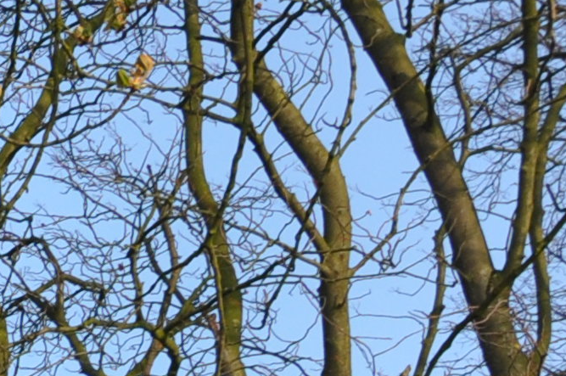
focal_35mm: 212
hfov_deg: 8.1
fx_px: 3329
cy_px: 1176
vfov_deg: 5.9
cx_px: -1203
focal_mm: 22
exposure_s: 1/320
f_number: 9
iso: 400
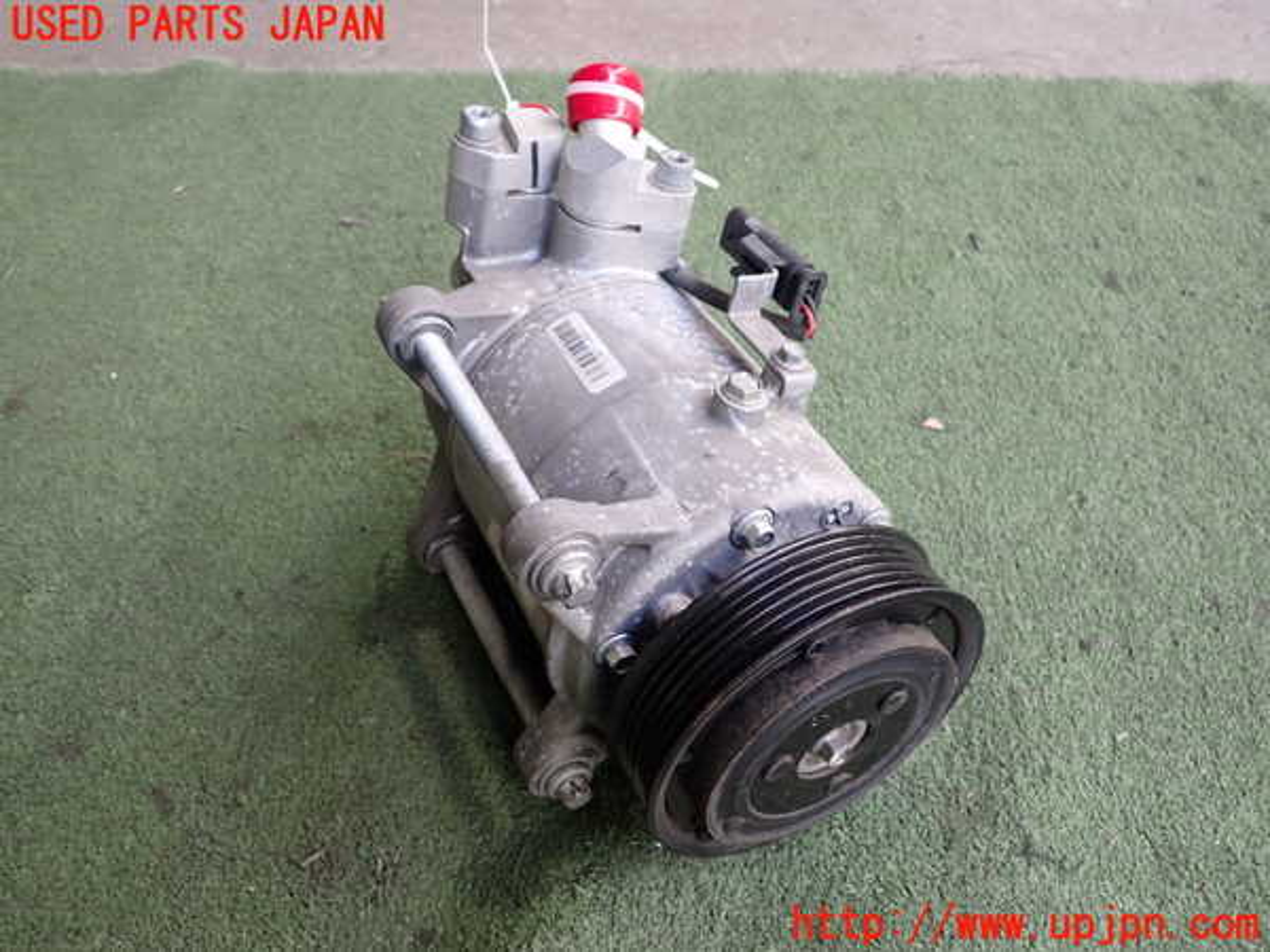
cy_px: 476
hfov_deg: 60.0
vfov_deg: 46.8
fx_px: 1101
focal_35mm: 30
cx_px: 635
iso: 200
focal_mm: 5.4
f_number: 2.3
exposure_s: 1/60
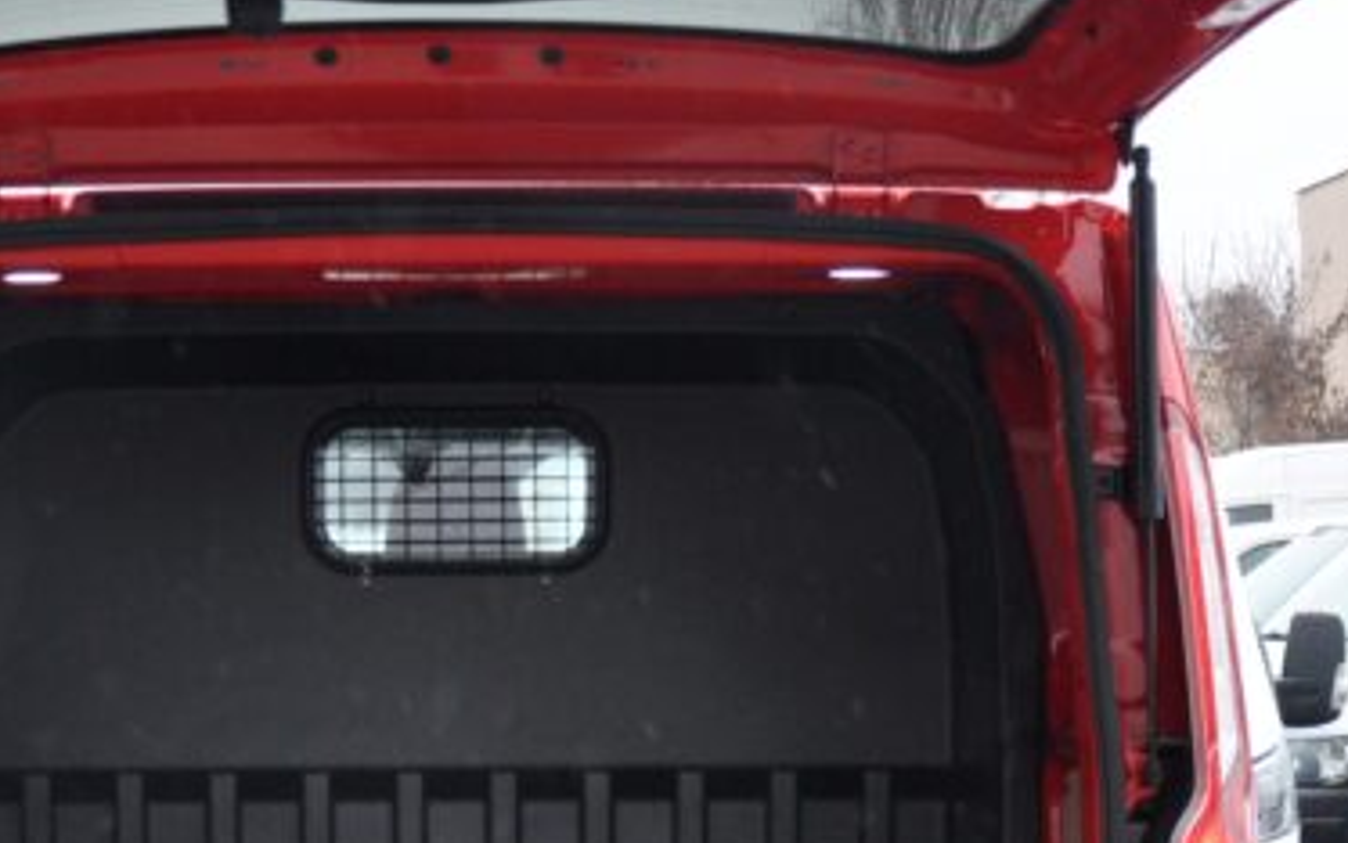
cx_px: 451
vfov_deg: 14.1
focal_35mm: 92
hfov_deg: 22.5
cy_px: 793
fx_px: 3381
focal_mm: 22
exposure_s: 1/80
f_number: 4.5
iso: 500
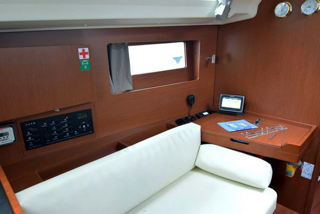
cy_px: 107
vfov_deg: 53.3
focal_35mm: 24
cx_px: 160
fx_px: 214
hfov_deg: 73.7
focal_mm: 16
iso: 1600
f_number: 5.6
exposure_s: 1/125
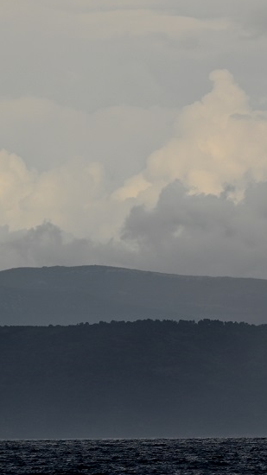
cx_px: 385
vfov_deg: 4.9
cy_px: 215
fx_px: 5581
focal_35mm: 443
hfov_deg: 2.7
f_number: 5.6
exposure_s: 1/1000
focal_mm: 155
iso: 180
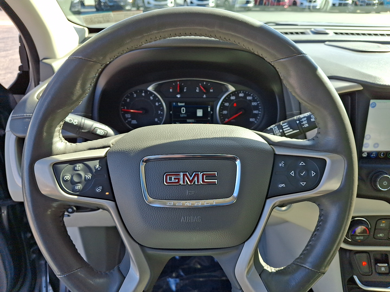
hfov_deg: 69.4
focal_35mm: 25
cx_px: 195
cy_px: 146
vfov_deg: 54.9
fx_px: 282
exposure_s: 1/271
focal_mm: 4.69
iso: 25
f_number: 1.8
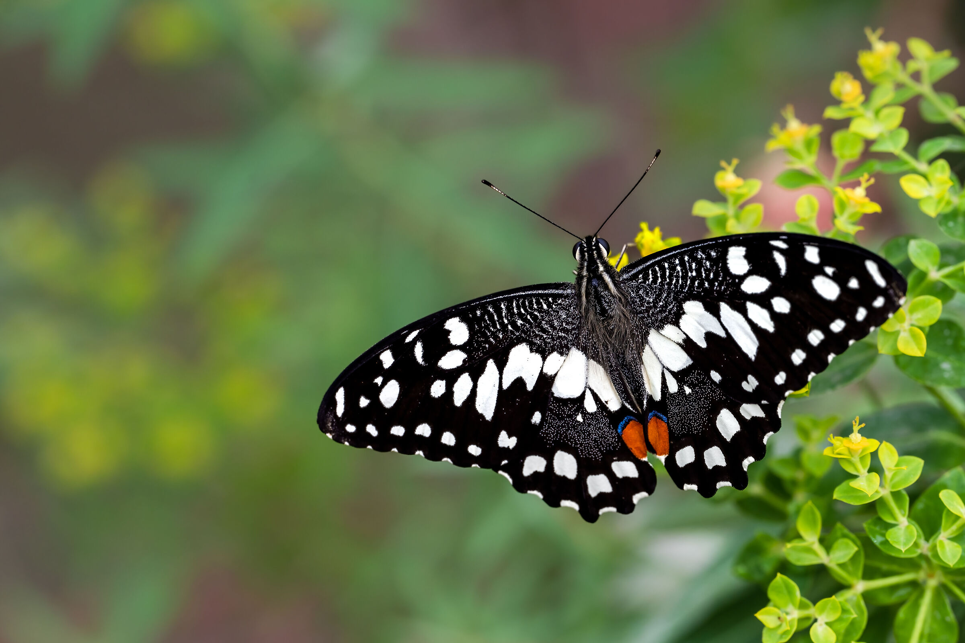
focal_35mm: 105
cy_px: 322
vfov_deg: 13.0
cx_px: 482
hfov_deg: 19.5
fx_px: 2814
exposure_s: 1/500
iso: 640
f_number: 8
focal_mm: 105
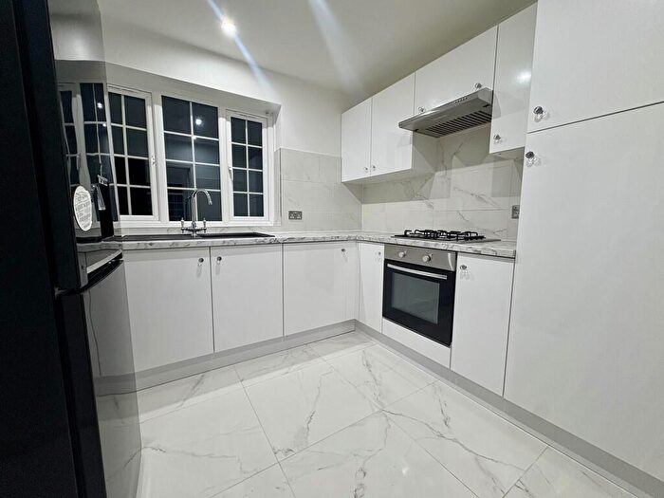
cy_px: 249
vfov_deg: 85.7
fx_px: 269
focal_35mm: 14
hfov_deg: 102.1
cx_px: 332
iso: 160
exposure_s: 1/50
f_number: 2.2
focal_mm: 2.22
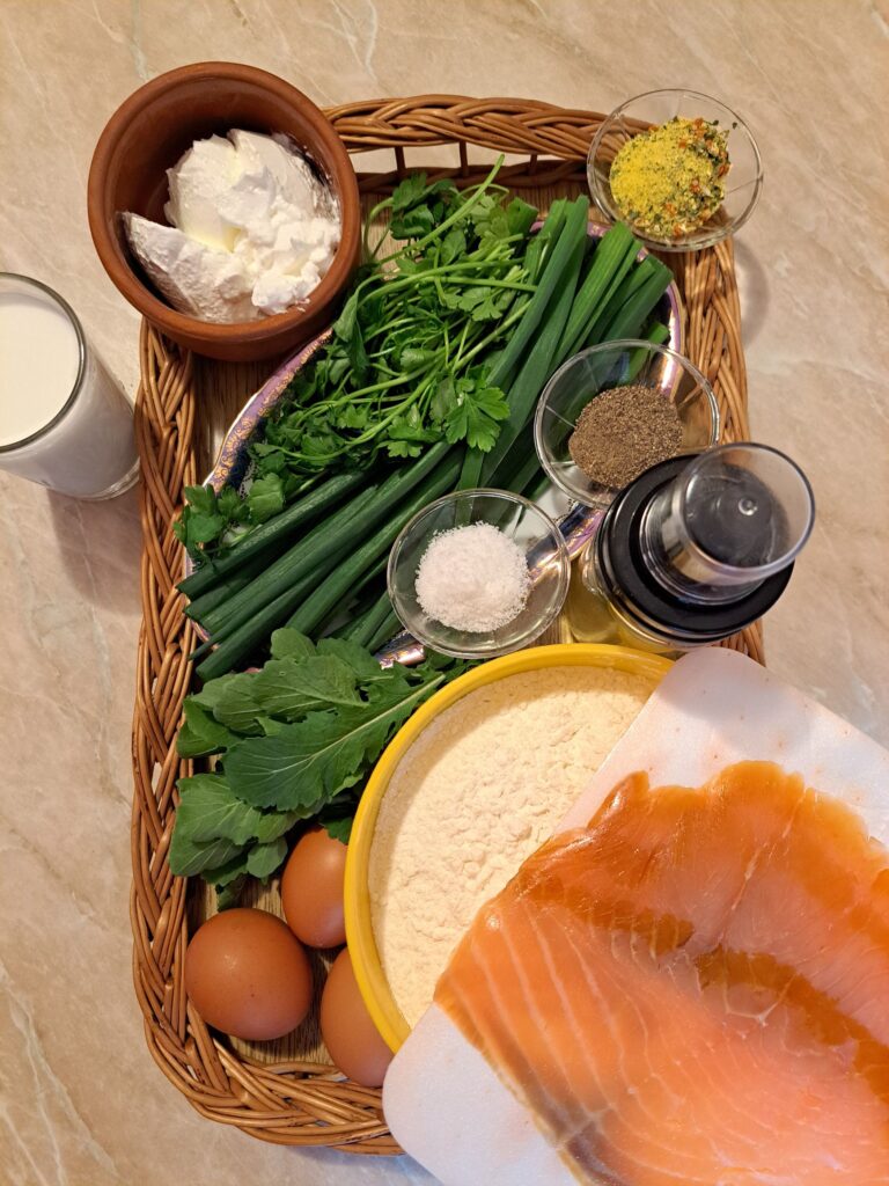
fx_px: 822
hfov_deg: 56.8
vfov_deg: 71.6
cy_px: 593
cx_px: 444
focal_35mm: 24
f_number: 1.8
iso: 320
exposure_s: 1/33
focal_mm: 5.23
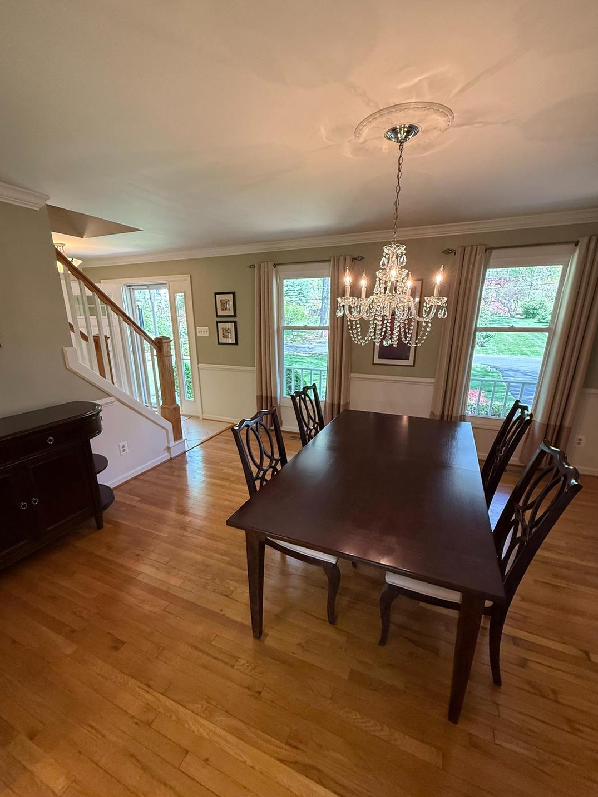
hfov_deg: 81.7
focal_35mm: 15
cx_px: 286
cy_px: 422
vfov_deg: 98.1
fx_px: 346
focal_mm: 2.22
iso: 400
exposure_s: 1/120
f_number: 2.2
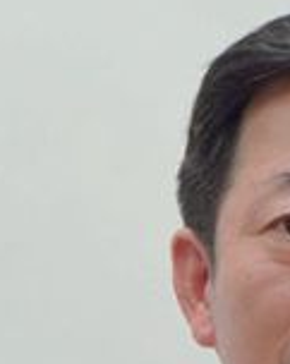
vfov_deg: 5.5
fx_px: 3734
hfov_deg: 4.4
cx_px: 292
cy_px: 517
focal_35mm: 347
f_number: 4.5
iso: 640
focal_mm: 70
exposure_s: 1/80
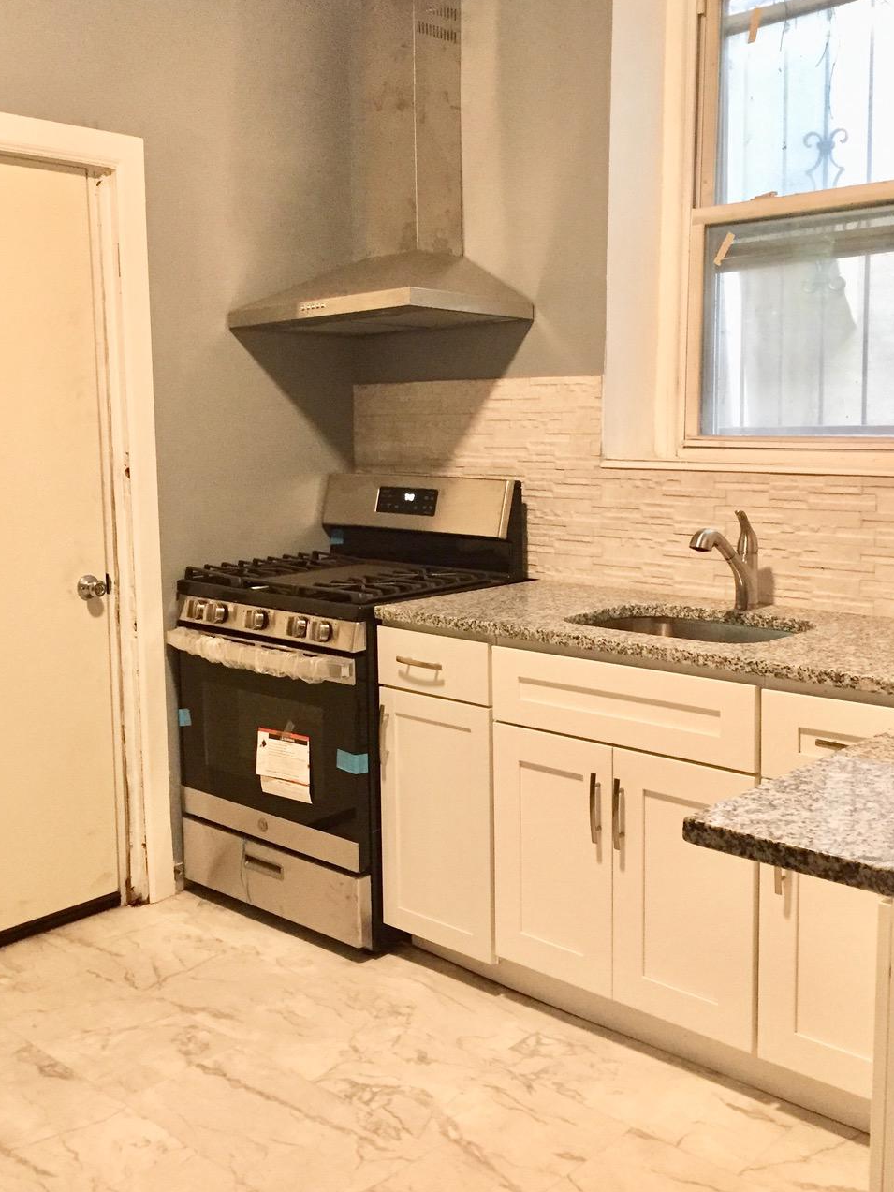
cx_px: 471
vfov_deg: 52.6
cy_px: 564
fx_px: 1205
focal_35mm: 35
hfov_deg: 40.7
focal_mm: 4.15
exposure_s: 1/20
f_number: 2.2
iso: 250
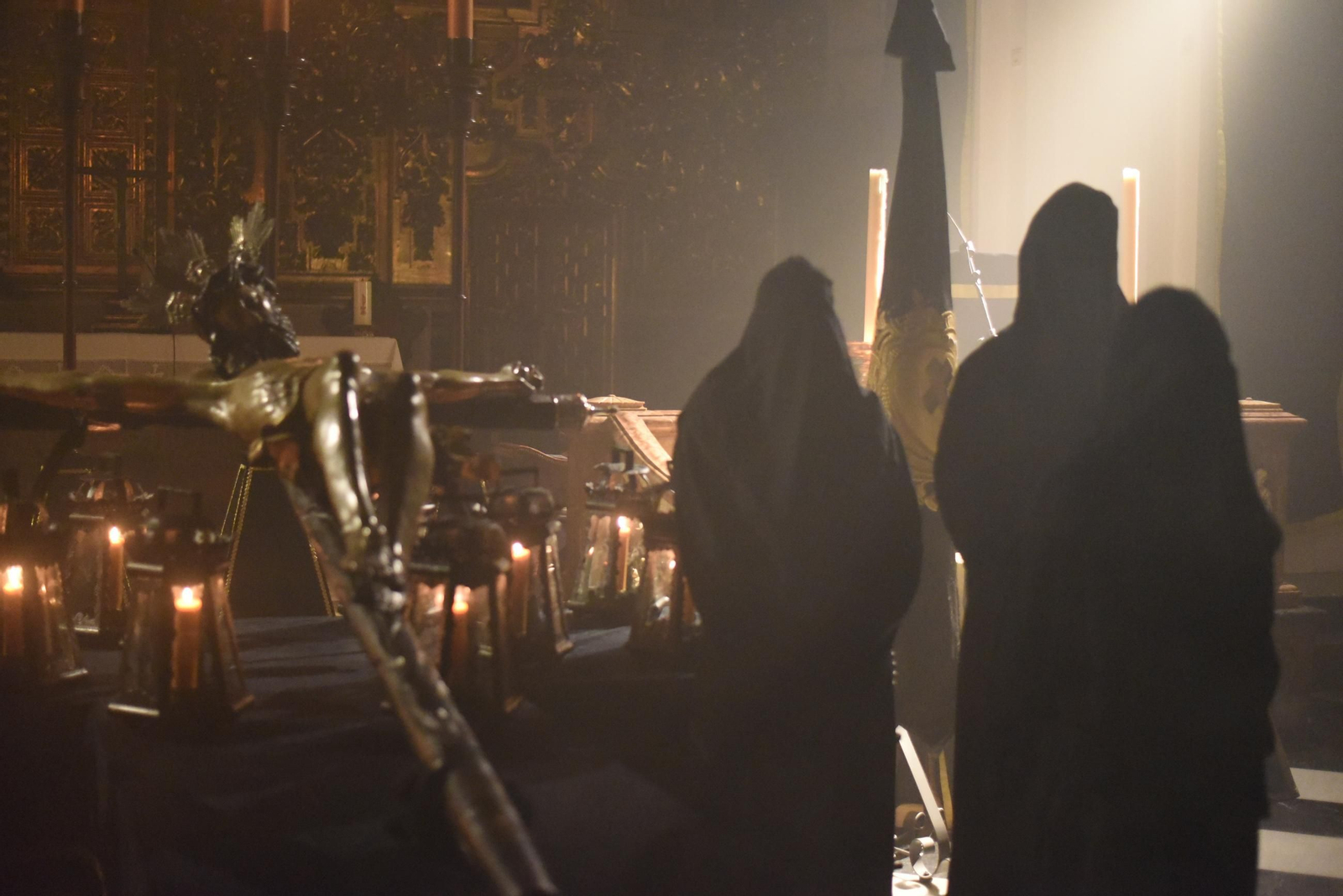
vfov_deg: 27.0
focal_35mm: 50
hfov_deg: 39.6
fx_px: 1866
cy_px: 448
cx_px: 672
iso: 10000
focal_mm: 50
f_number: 1.8
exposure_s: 1/160
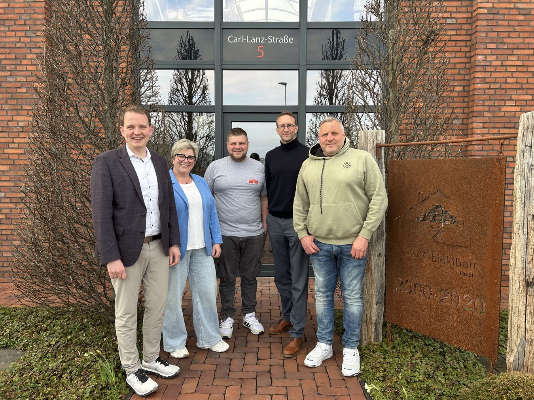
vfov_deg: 53.0
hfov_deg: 67.3
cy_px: 200
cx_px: 267
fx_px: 401
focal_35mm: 26
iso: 50
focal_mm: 5.7
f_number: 1.5
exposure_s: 1/303
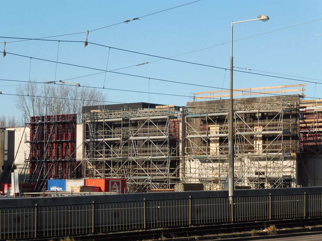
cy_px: 120
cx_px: 161
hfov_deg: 16.2
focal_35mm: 122
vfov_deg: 12.1
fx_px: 1134
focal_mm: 21.8
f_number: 7.1
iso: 100
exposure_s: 1/250
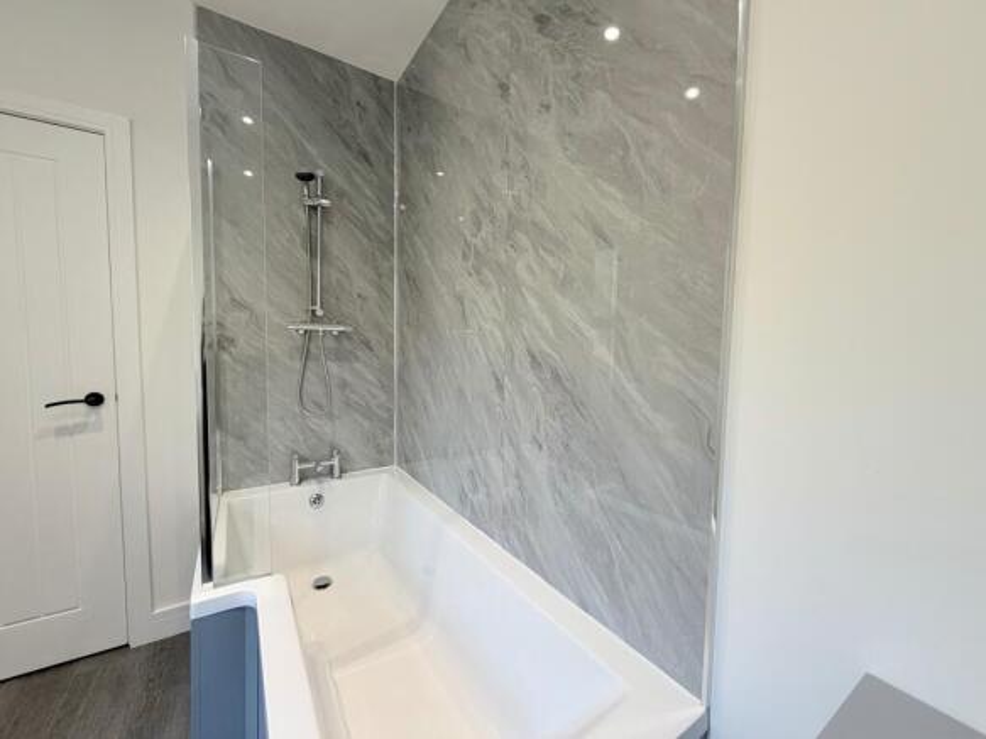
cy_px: 370
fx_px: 399
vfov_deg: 85.7
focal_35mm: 14
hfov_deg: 102.1
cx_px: 493
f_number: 2.2
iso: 125
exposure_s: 1/100
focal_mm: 2.22
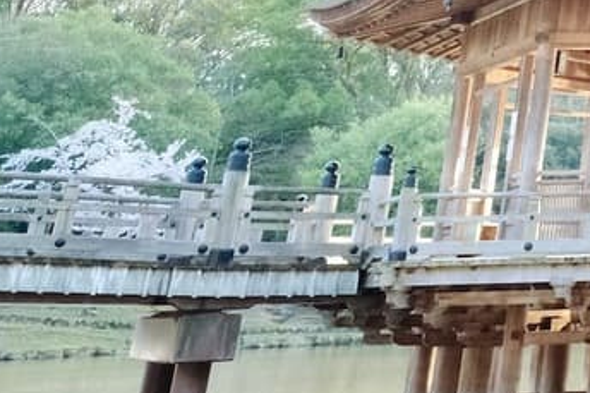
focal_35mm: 88
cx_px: 1207
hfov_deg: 16.8
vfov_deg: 13.7
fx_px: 1441
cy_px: -336
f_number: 11
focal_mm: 14
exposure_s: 1/60
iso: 1600
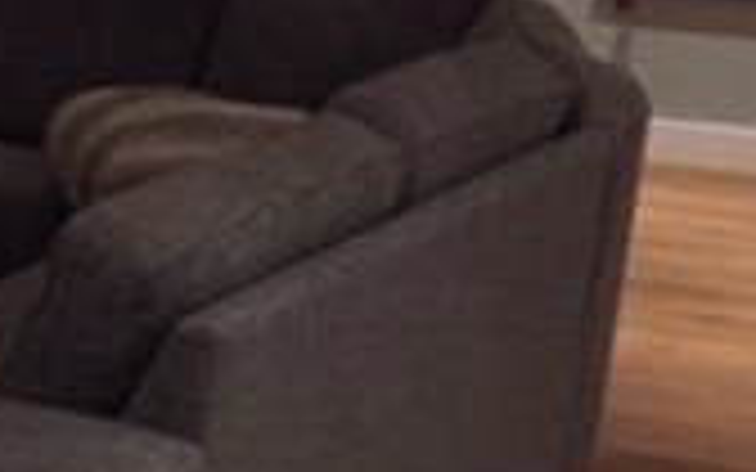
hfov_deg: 18.3
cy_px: 751
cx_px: -50
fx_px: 2266
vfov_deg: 11.3
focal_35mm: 110
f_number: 2.2
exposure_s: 1/17
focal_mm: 4.15
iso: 500
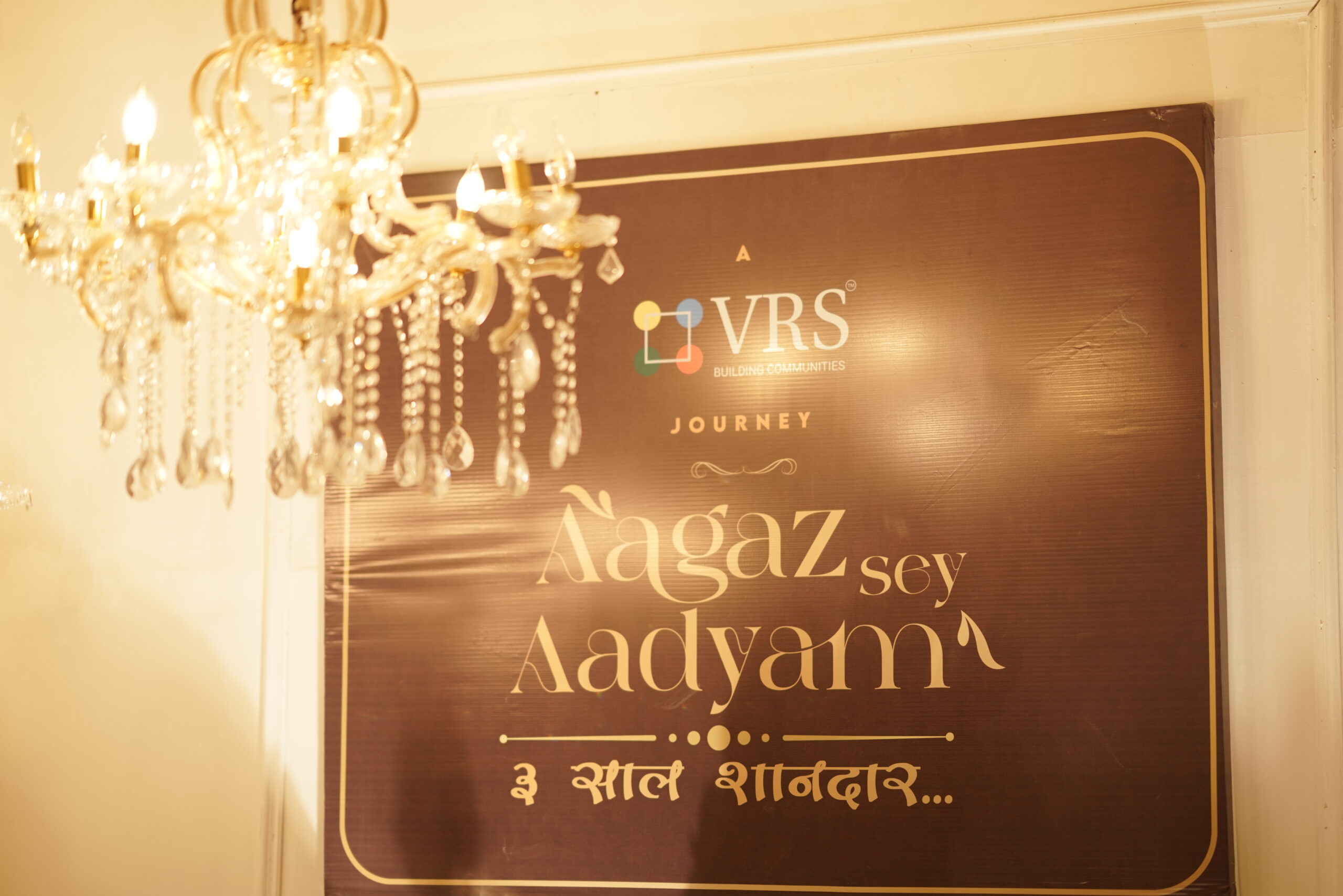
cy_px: 448
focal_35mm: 85
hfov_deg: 23.9
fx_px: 3171
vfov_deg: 16.1
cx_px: 672
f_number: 1.4
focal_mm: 85
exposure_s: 1/250
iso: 320
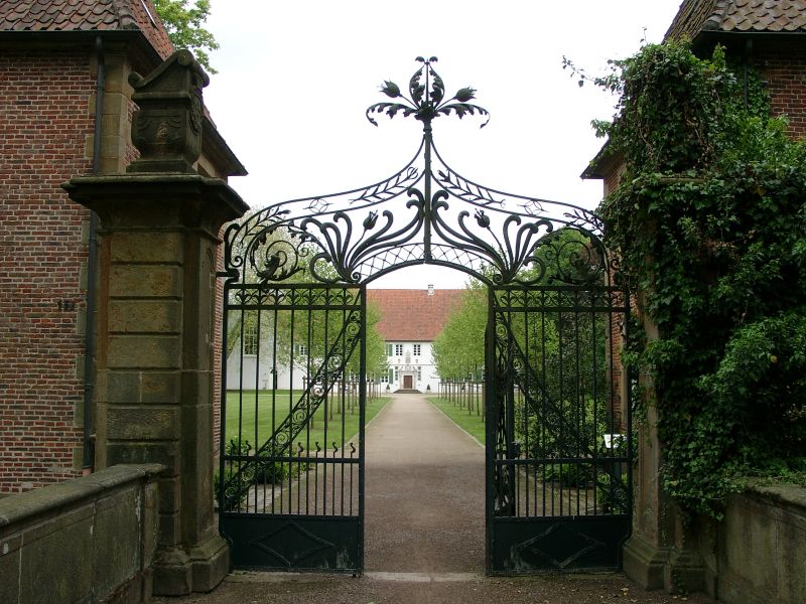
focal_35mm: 34
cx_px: 403
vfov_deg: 41.8
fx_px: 792
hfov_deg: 54.0
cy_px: 302
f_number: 4
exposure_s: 1/219
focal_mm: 7.13
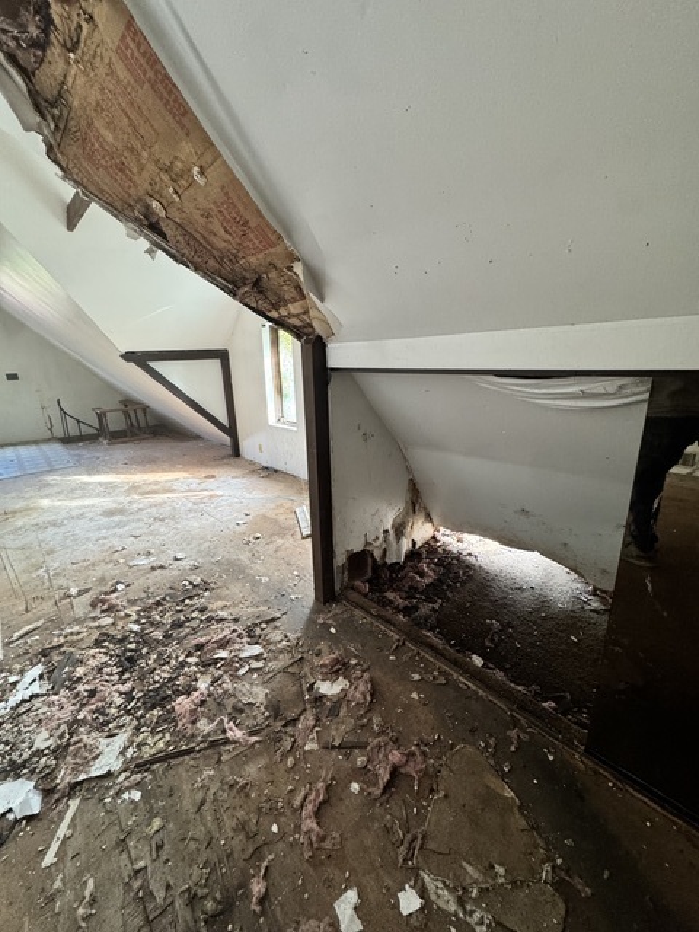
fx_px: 377
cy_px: 466
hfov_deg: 85.7
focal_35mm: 14
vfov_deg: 102.1
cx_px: 350
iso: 400
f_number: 2.2
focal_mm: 2.22
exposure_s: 1/60
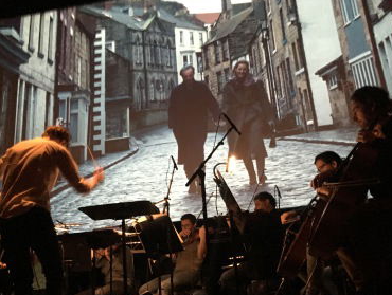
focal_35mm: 39
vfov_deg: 36.7
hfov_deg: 47.7
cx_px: 212
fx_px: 443
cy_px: 188
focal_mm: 4.15
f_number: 2.2
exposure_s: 1/17
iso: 250
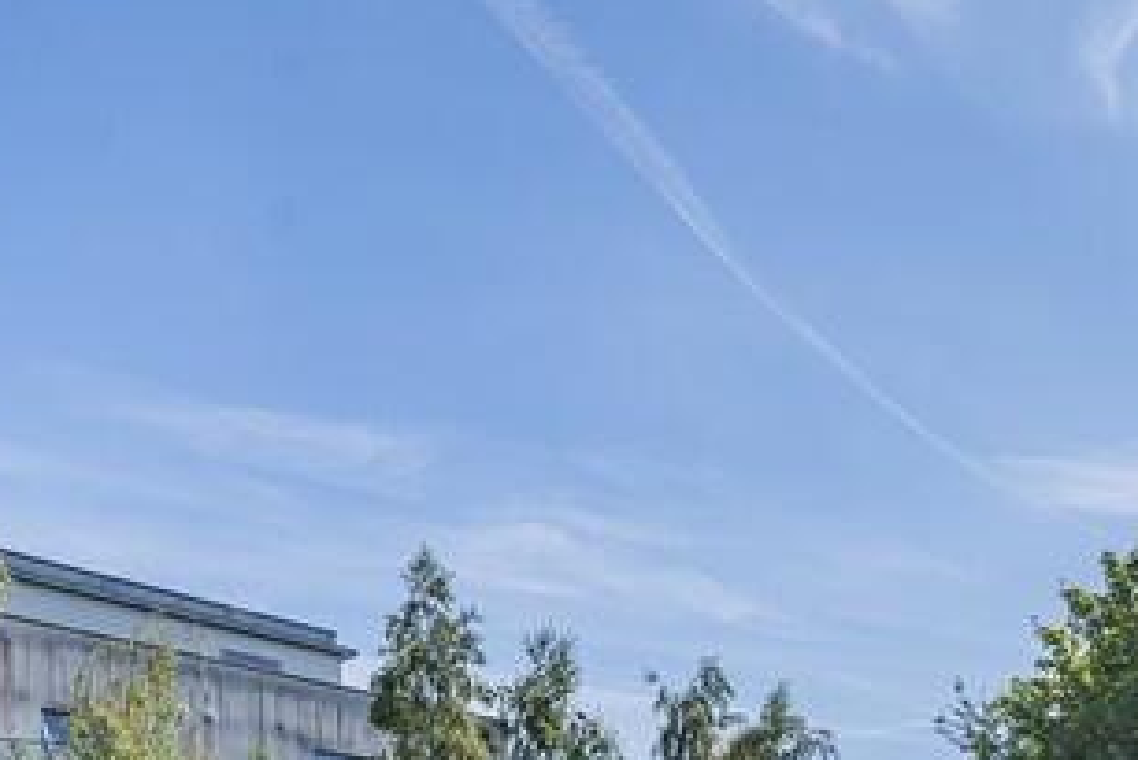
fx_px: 1265
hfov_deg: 39.5
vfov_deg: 27.3
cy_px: 1018
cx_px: 1257
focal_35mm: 40
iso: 320
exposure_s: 1/800
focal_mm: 12
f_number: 9
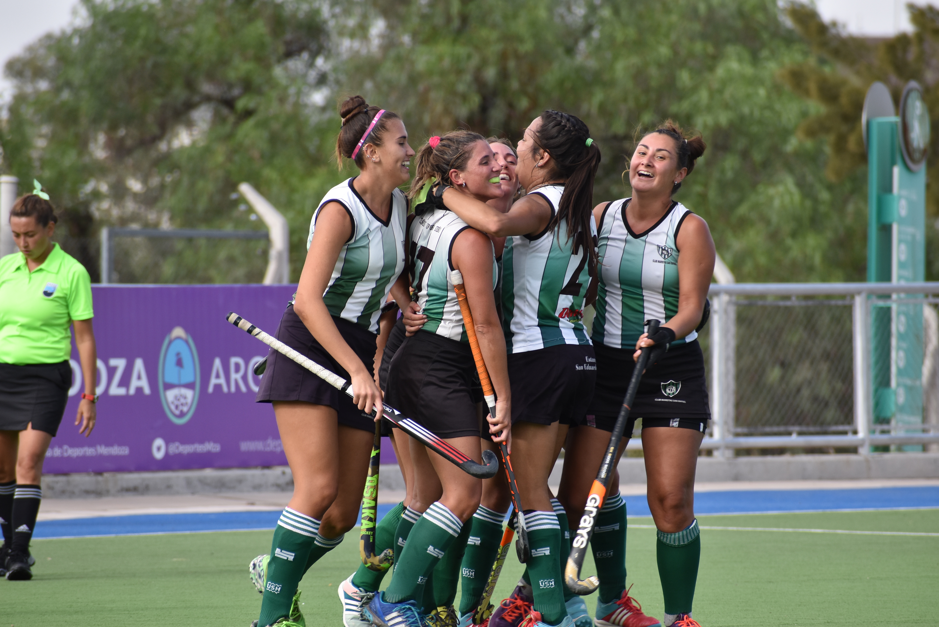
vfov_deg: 3.1
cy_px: 314
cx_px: 470
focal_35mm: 450
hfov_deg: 4.6
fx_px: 11740
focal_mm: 300
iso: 400
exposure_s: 1/400
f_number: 8
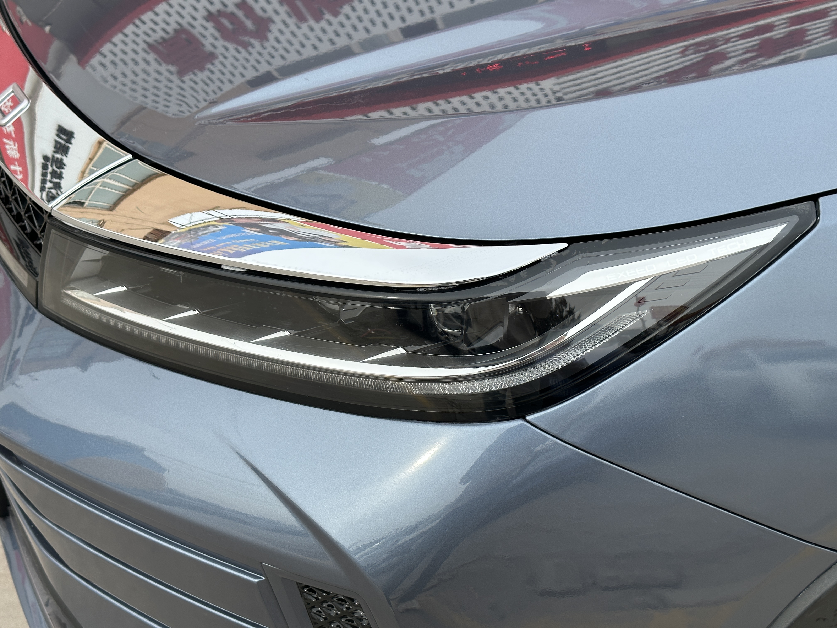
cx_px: 418
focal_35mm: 48
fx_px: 1161
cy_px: 314
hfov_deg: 39.7
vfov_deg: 30.3
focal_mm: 6.86
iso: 64
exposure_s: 1/1357
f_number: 1.78
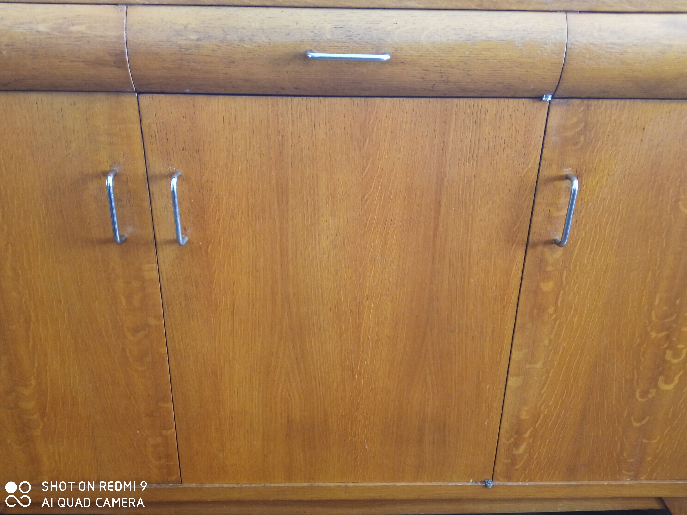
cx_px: 339
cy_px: 264
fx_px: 556
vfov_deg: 49.7
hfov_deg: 63.4
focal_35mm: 28
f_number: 2.2
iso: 685
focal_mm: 3.79
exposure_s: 1/25
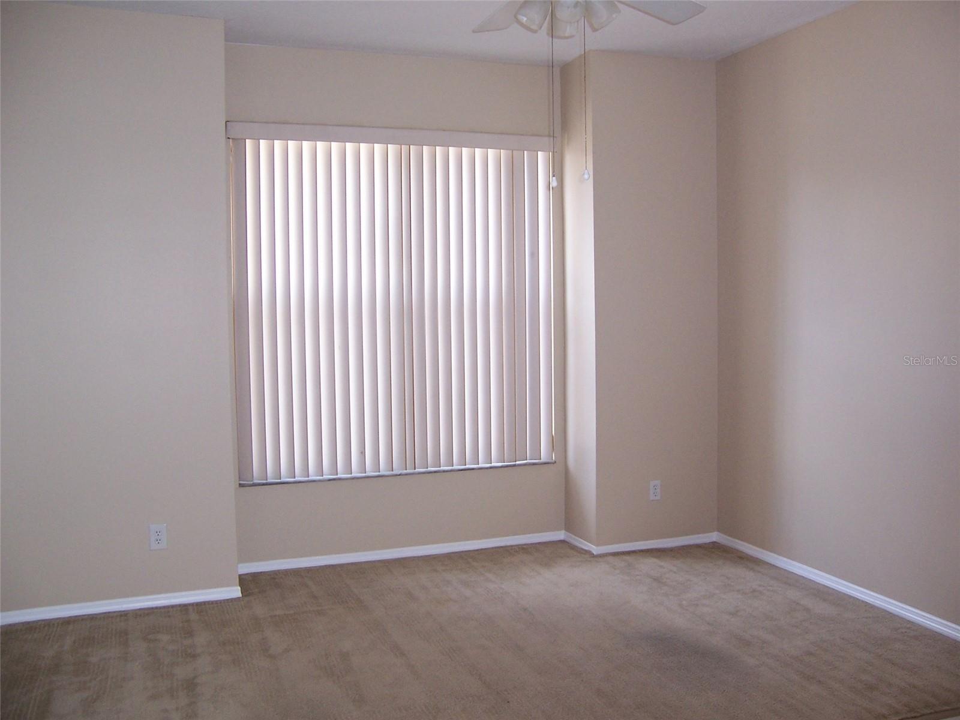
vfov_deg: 42.9
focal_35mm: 33
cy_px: 360
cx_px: 480
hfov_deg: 55.4
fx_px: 915
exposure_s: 1/60
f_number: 2.8
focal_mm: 5.5
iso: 140
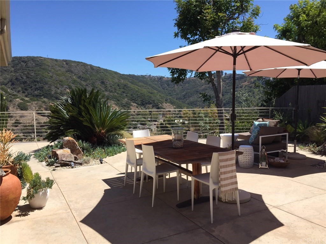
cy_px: 122
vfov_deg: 48.2
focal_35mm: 29
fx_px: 273
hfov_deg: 61.7
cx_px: 163
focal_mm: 4.15
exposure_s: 1/1276
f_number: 2.2
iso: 32
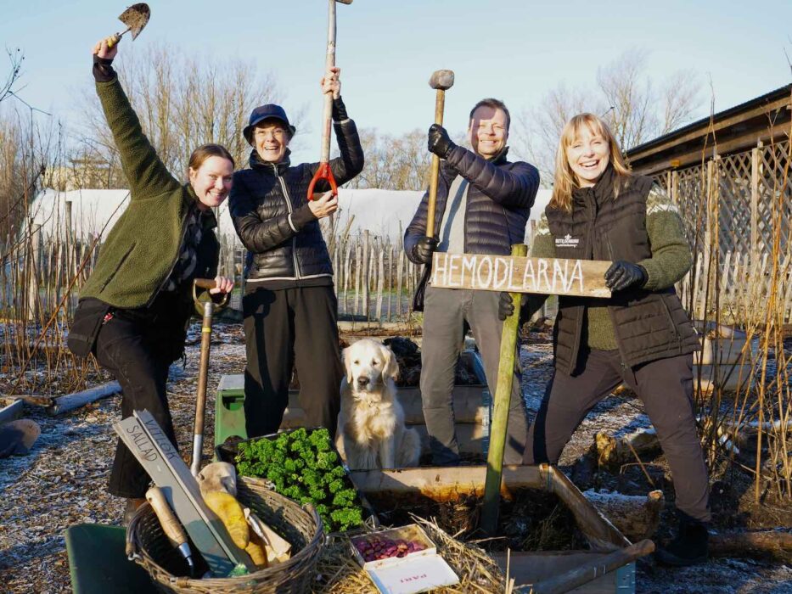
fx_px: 732
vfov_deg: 44.2
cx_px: 396
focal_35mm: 32
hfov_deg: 56.8
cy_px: 297
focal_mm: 16
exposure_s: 1/320
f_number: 4
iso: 200
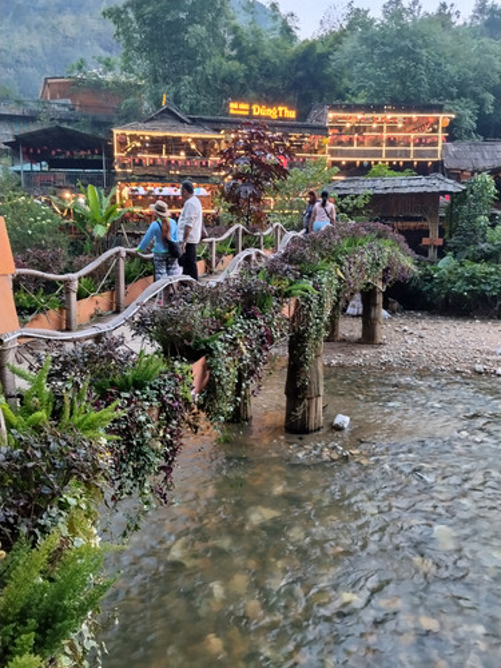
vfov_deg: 61.7
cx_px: 250
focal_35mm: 29
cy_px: 334
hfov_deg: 48.2
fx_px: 560
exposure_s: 1/25
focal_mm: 4.22
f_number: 1.8
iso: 200
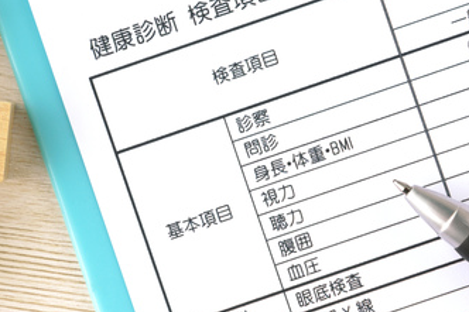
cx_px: 110
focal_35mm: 135
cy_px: 125
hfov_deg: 15.1
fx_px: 1758
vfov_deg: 10.1
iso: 500
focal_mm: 70
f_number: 9
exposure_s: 1/200
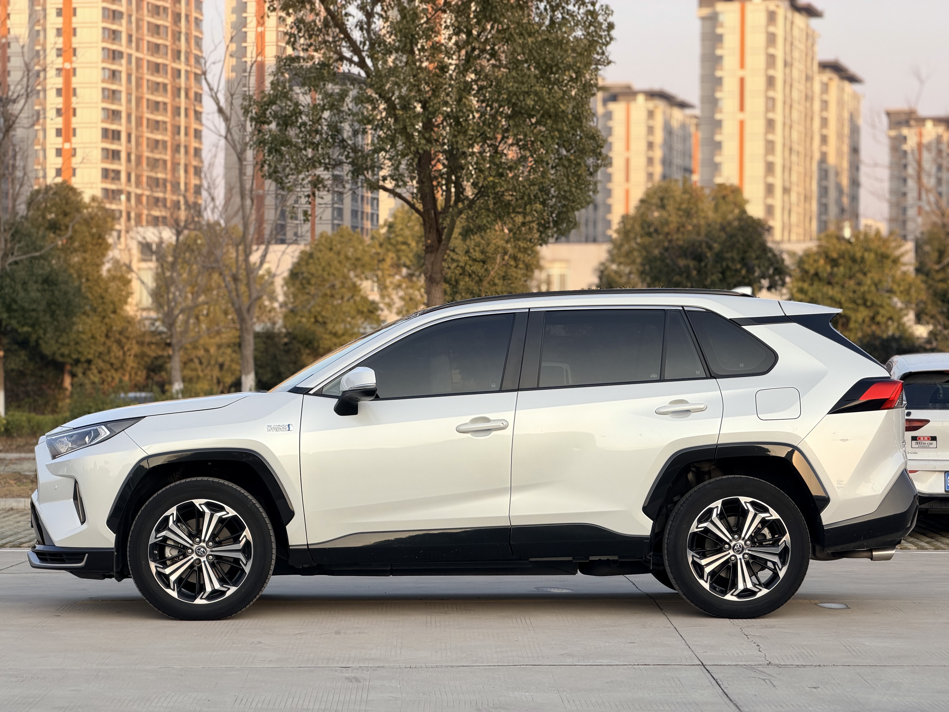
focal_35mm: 100
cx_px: 474
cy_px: 356
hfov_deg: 19.6
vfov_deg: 14.8
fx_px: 2742
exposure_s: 1/336
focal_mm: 16.89
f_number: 2.8
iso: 50
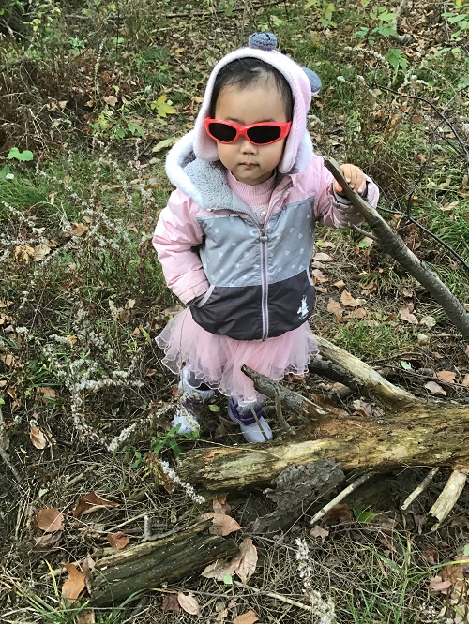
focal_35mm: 31
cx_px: 234
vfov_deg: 58.3
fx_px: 560
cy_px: 312
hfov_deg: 45.5
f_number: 2.4
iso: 32
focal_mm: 3.3
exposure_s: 1/30
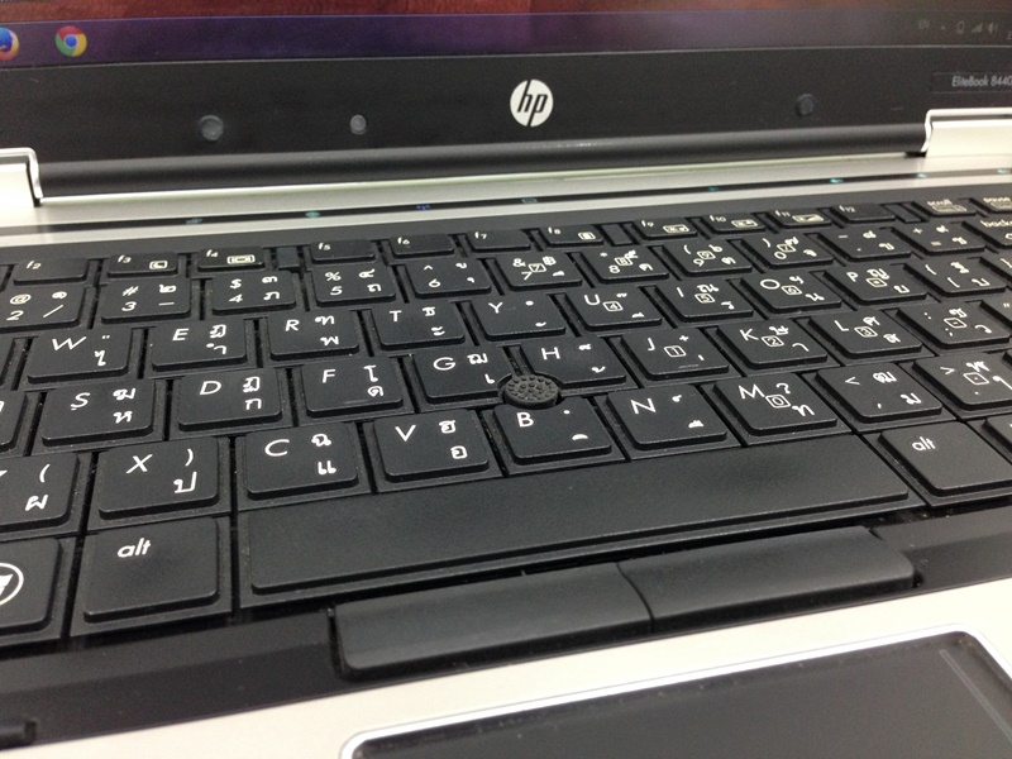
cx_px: 506
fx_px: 965
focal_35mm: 33
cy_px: 380
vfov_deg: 42.9
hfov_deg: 55.4
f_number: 2.4
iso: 160
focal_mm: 4.12
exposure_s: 1/20
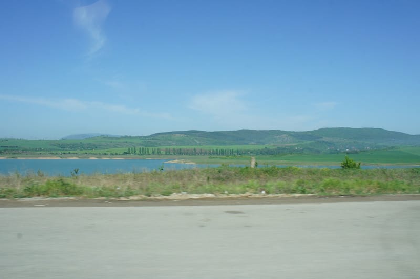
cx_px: 210
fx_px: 361
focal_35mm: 31
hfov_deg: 60.3
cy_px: 140
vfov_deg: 42.3
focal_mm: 21
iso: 200
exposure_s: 1/200
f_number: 11
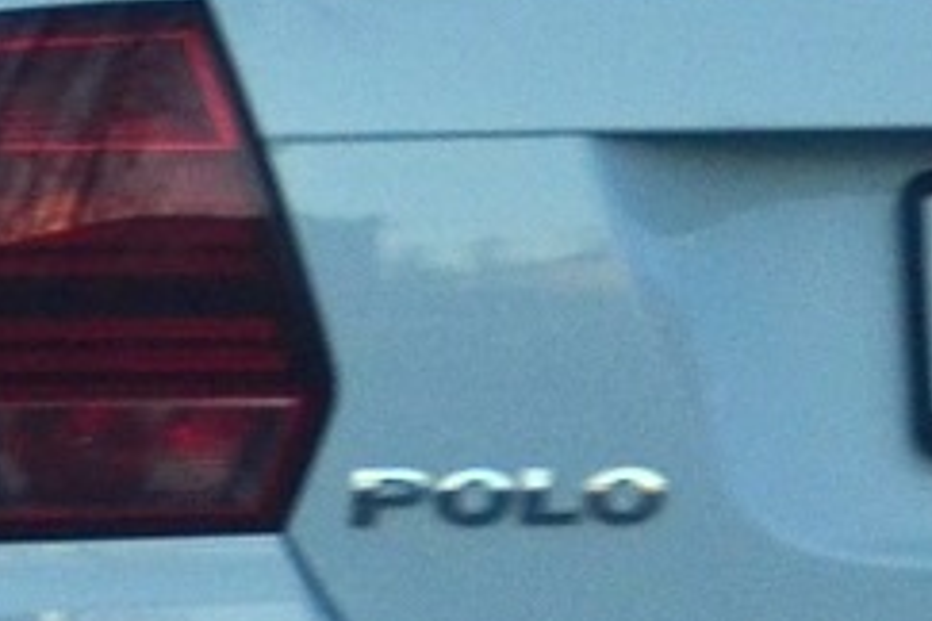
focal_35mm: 879
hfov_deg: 2.3
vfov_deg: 1.6
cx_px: 483
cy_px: -142
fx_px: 22752
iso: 400
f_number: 7.1
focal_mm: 75
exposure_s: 1/500
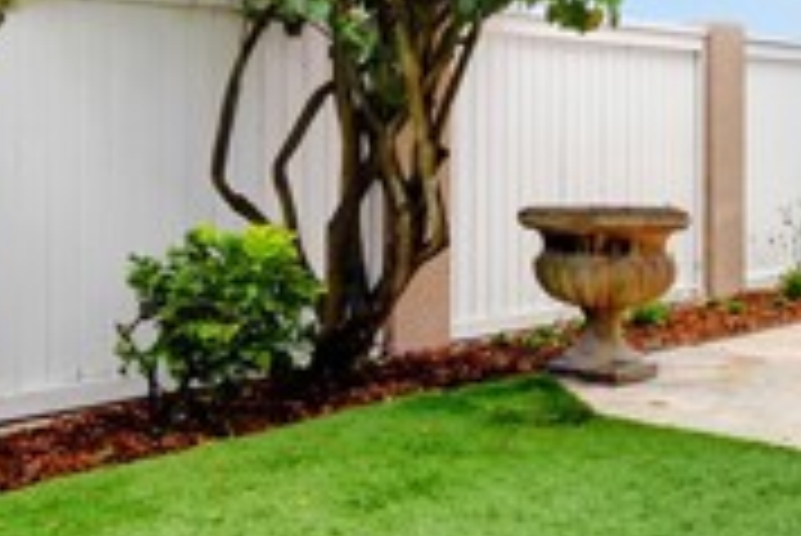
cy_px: 273
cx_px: 225
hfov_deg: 36.2
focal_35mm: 54
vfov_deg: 25.1
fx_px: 1202
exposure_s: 1/60
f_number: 13
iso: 250
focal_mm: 10
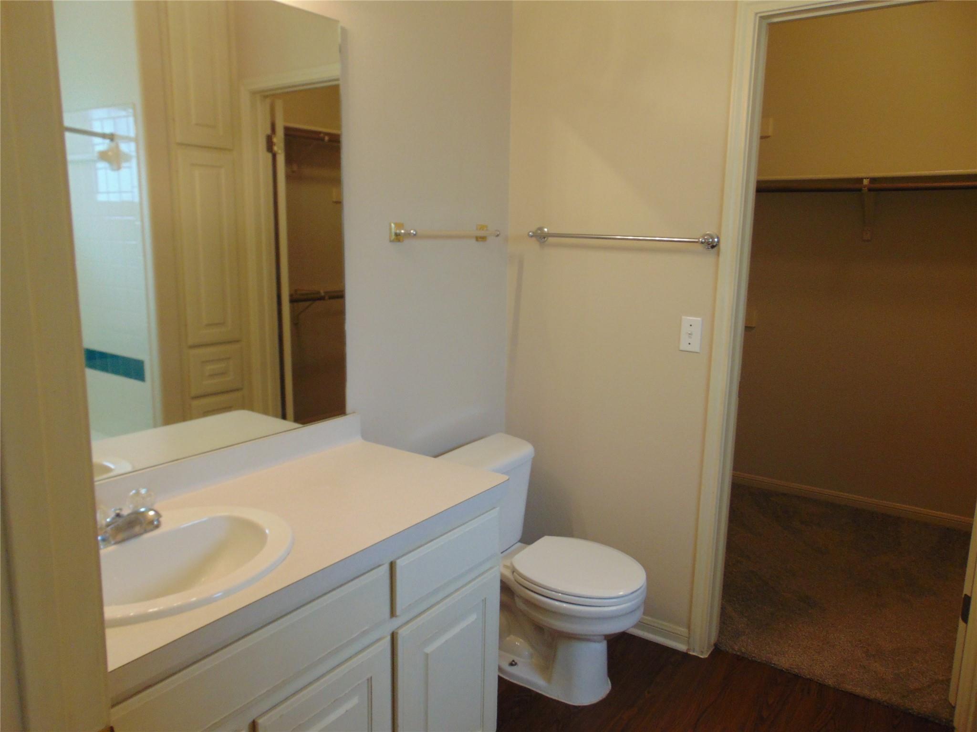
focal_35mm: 25
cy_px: 366
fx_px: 706
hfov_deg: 69.4
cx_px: 488
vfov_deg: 54.9
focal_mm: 4.5
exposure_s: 1/30
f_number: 3
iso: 160
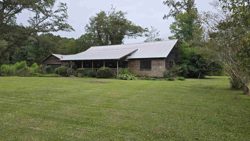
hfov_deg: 71.9
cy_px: 80
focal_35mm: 26
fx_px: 172
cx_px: 124
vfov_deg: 44.3
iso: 12
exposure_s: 1/219
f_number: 1.7
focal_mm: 6.3
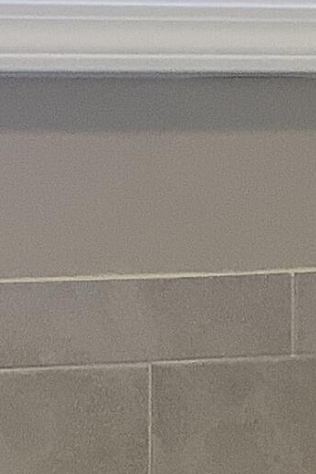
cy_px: 718
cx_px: -124
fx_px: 2490
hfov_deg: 7.2
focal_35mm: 189
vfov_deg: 10.5
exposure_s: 1/60
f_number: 2.4
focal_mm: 3.3
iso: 64
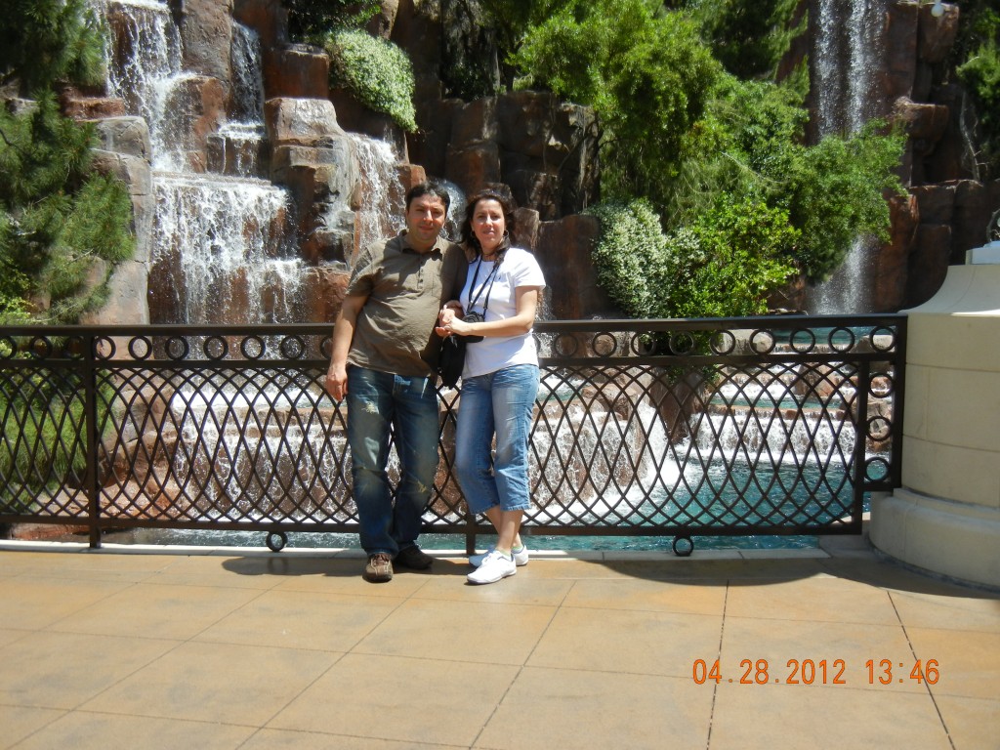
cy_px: 375
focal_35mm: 34
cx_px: 500
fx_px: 982
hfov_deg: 54.0
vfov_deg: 41.8
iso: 160
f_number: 3.6
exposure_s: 1/873
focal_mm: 6.2
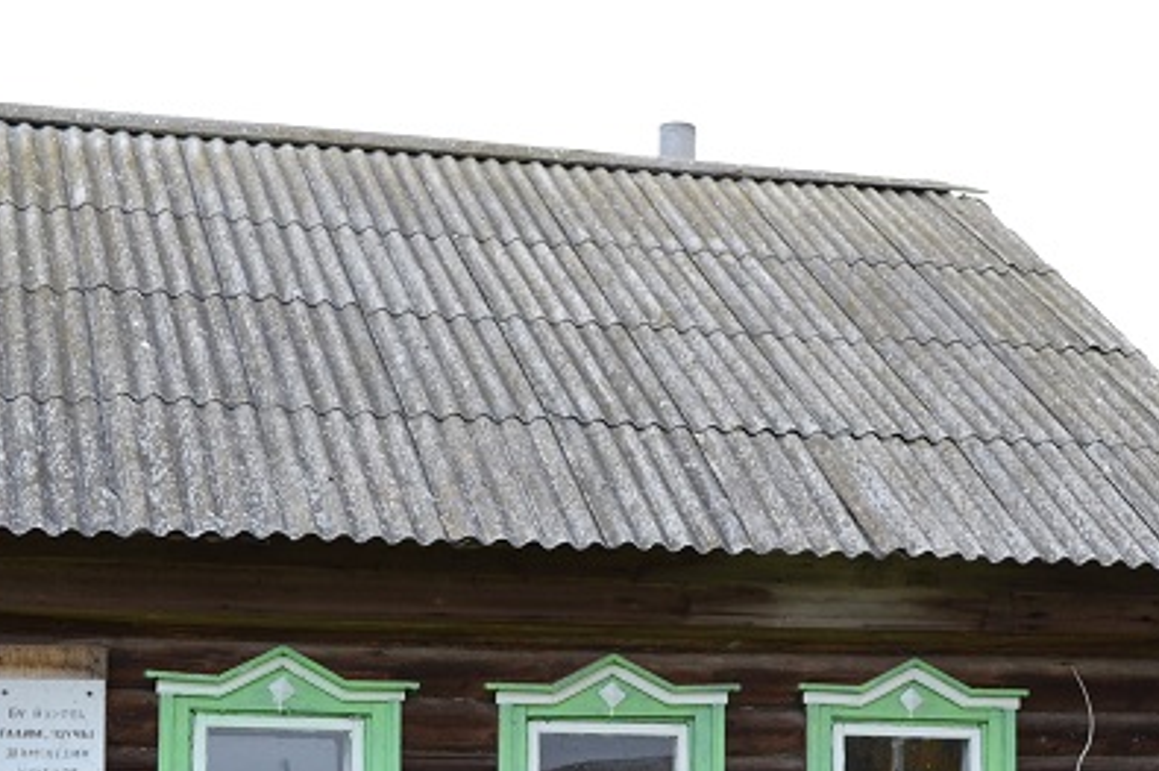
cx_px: 707
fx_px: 2349
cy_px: 717
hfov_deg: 27.6
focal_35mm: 73
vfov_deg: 18.3
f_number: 5
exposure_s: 1/100
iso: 400
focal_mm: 24
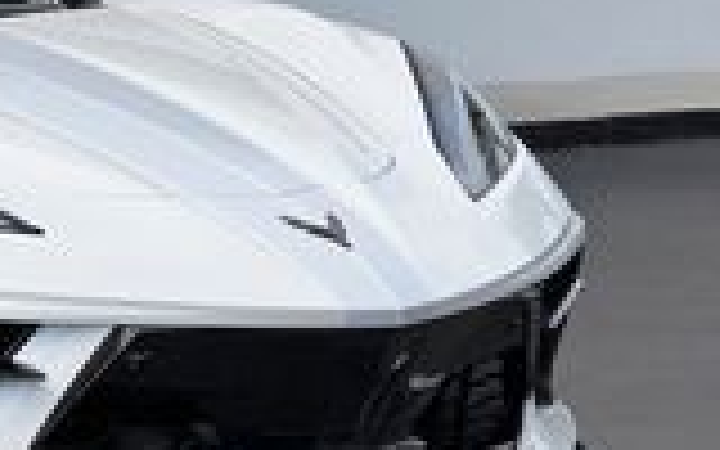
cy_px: 284
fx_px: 6004
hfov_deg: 6.7
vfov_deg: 4.3
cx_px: -612
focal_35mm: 306
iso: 160
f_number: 9
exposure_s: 1/250
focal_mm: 75
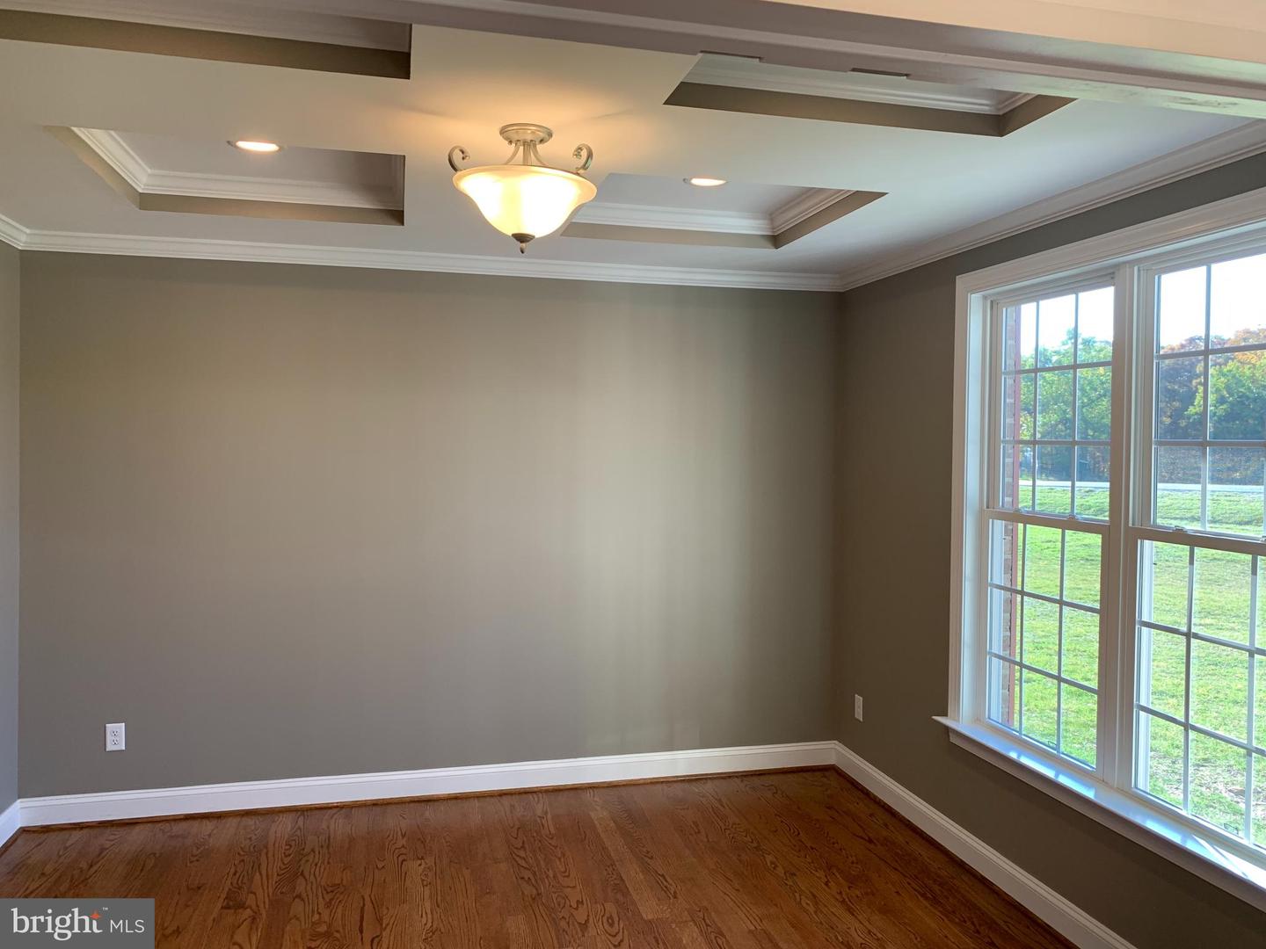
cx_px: 633
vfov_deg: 53.1
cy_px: 474
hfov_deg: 67.3
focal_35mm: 26
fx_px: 951
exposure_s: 1/120
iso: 80
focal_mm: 4.25
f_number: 1.8
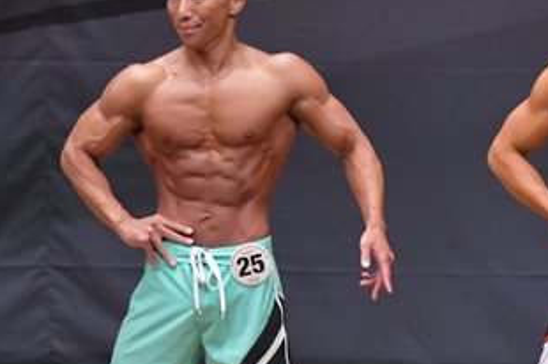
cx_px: 254
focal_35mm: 638
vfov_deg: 2.2
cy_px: 309
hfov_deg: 3.2
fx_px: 9701
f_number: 5.6
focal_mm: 170
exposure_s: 1/400
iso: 6400
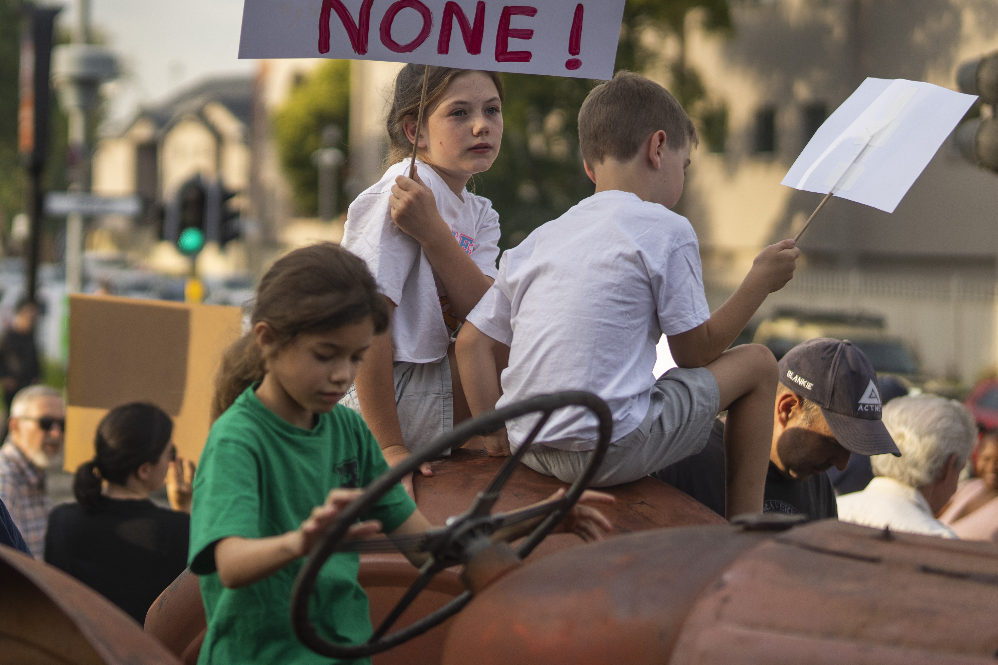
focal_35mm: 88
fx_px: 2439
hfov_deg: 23.0
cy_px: 275
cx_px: 317
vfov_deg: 15.5
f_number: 1.4
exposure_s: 1/4000
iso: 100
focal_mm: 50
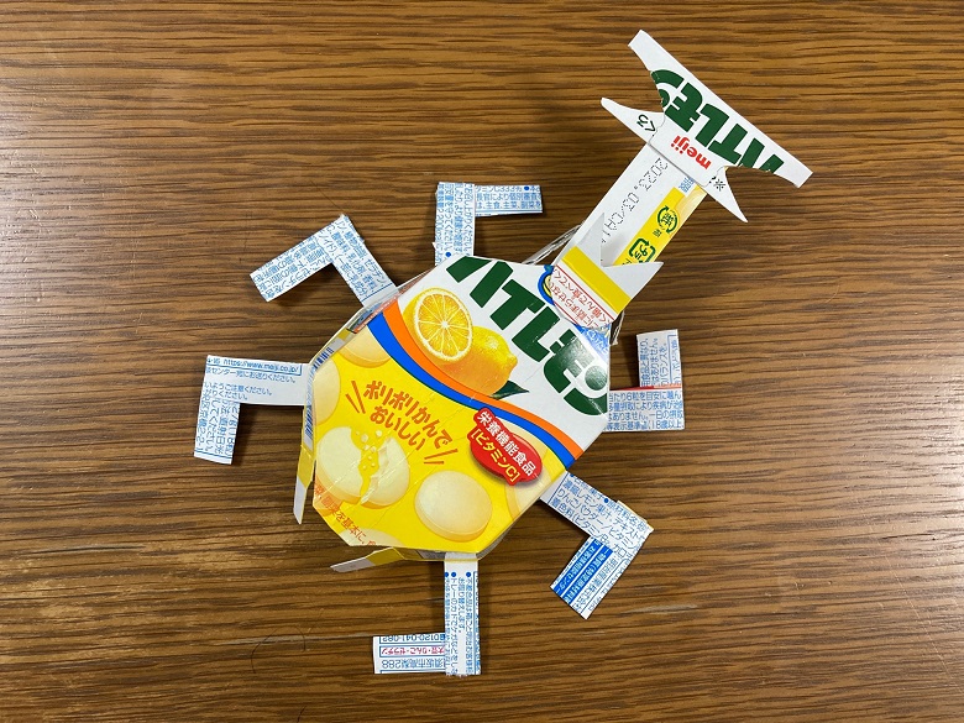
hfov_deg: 63.4
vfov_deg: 49.7
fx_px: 780
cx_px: 482
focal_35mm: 28
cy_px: 362
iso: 160
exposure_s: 1/60
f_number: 1.8
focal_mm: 3.99
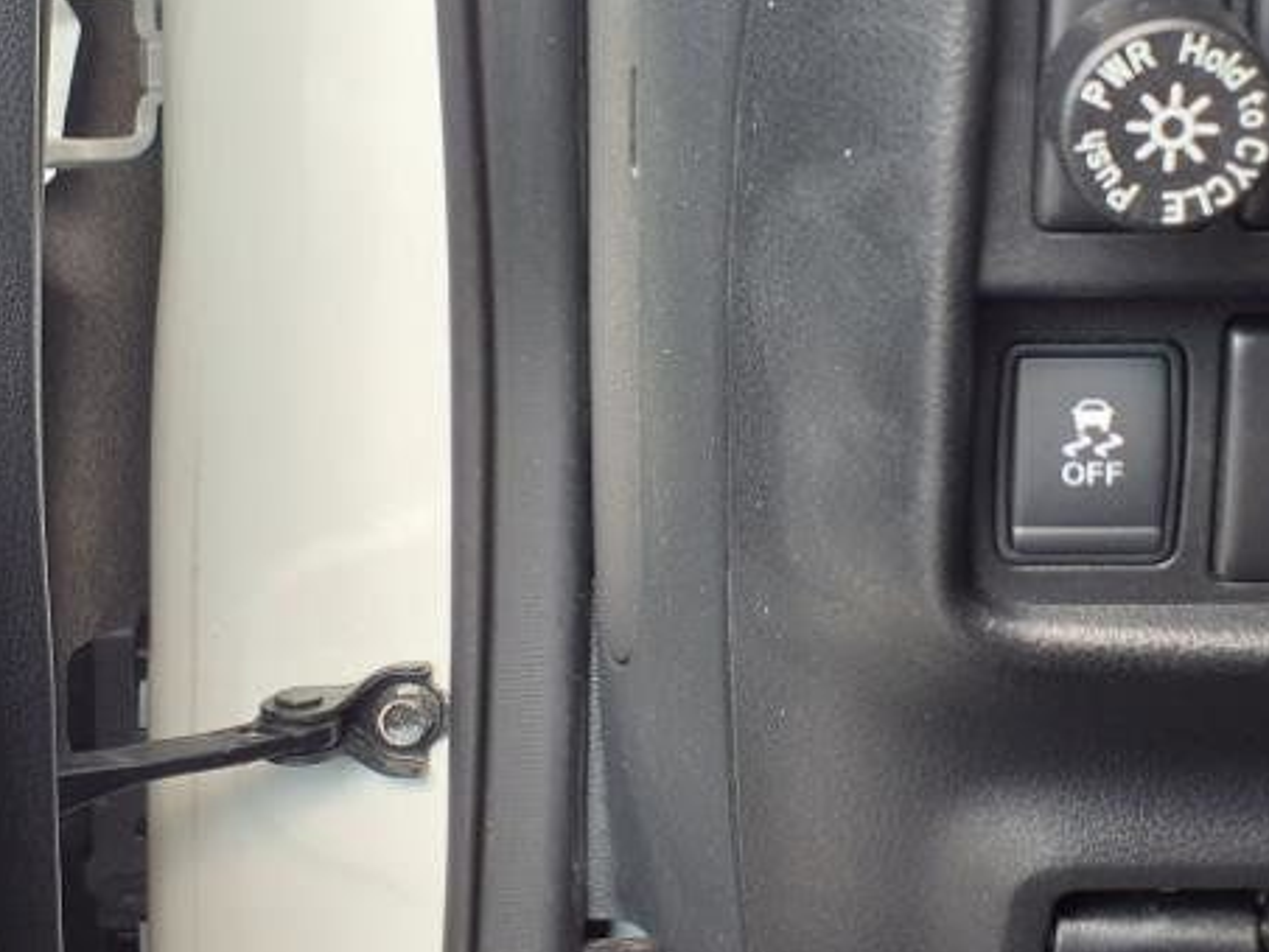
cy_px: 302
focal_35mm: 61
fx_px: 2237
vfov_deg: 23.9
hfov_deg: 31.6
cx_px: 745
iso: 40
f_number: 1.9
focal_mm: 3.58
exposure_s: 1/120
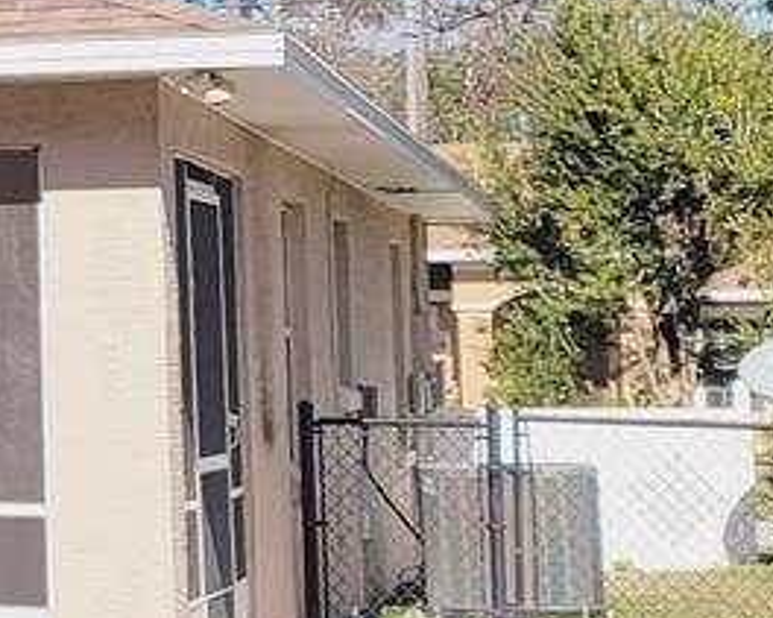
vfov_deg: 10.4
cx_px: -1414
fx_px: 3385
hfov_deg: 10.2
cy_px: 120
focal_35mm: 148
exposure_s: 1/984
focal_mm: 7
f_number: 1.8
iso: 20
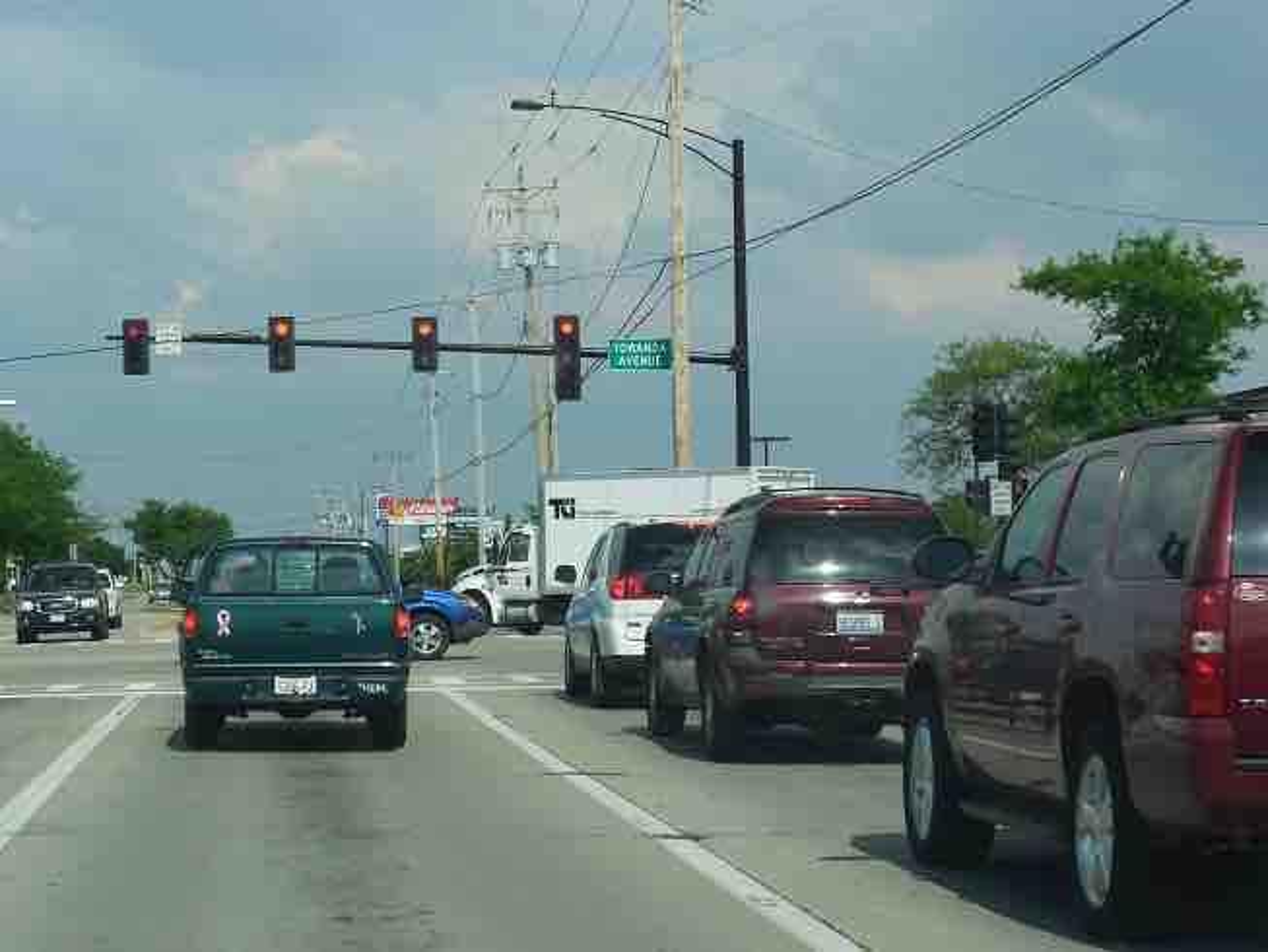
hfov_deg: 20.9
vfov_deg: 15.7
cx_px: 634
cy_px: 476
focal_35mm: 94
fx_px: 3444
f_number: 4.7
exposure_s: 1/1000
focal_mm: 16.8
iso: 125
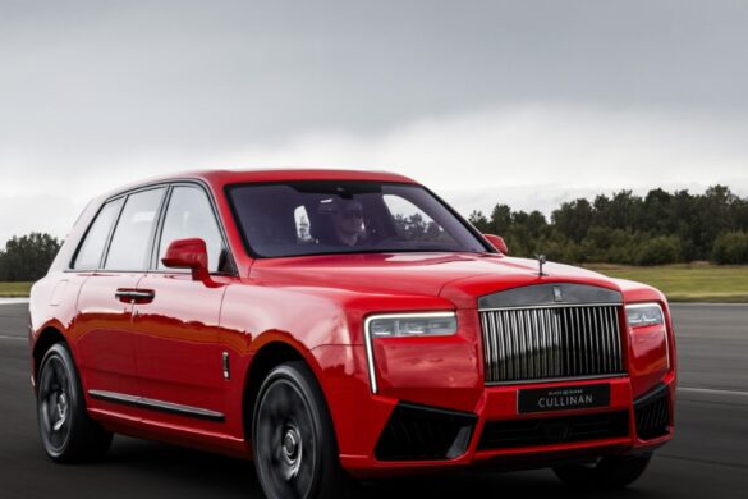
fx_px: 1745
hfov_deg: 24.2
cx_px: 425
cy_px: 263
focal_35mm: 84
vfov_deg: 16.3
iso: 320
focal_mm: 48
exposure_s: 1/40
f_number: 13
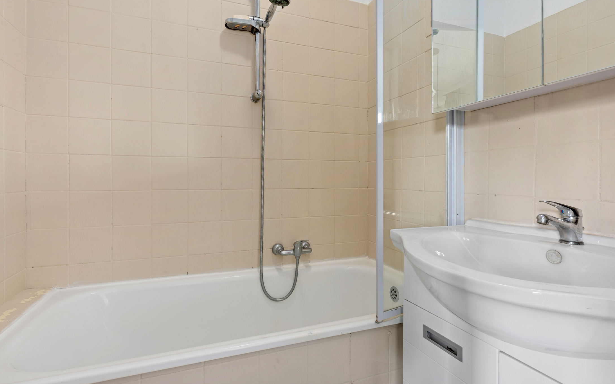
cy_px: 181
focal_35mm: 19
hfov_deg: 88.0
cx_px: 304
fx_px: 318
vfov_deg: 62.2
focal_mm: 17
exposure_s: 2
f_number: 11
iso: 250
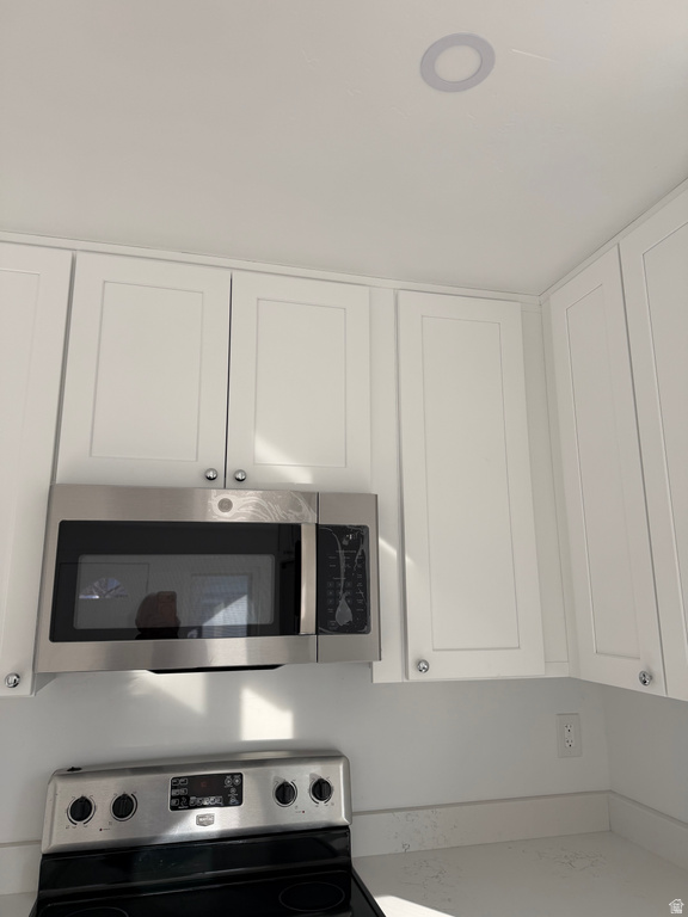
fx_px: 636
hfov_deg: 56.8
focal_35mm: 24
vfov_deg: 71.6
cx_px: 344
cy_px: 458
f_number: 1.78
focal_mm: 6.76
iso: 100
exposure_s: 1/539
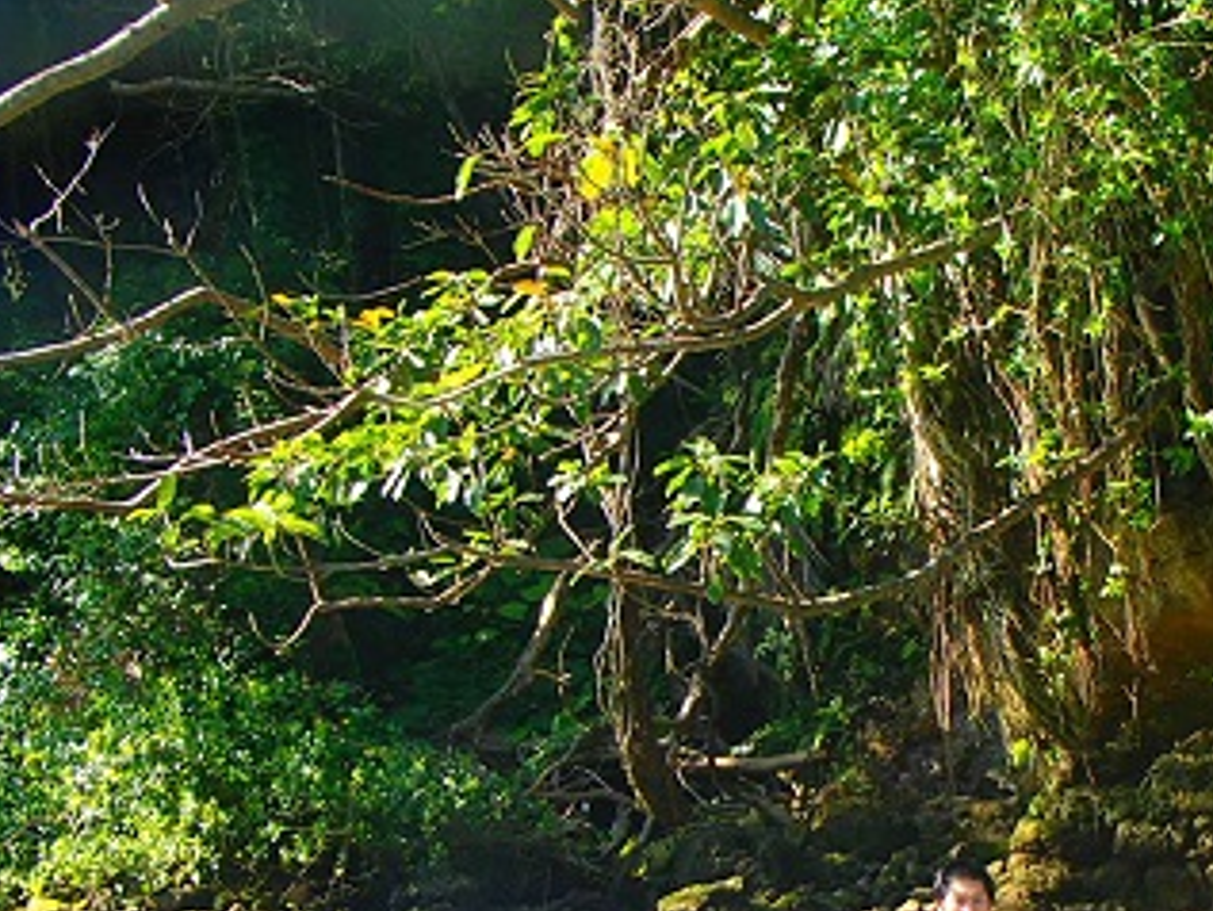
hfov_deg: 31.6
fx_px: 2103
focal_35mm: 60
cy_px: 653
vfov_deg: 24.2
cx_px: 899
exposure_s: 1/125
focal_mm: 6.83
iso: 100
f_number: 4.6
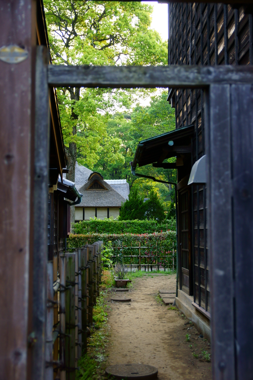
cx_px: 126
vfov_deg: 43.6
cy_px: 190
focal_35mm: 45
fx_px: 475
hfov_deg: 29.8
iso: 200
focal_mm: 30
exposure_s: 1/250
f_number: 2.8
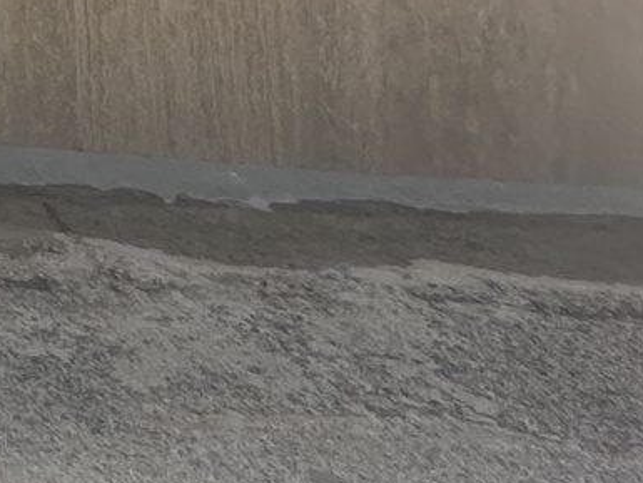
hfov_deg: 13.8
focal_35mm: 93
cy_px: -926
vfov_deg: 11.0
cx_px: -954
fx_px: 1728
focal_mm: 2.22
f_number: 2.2
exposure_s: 1/1575
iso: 50
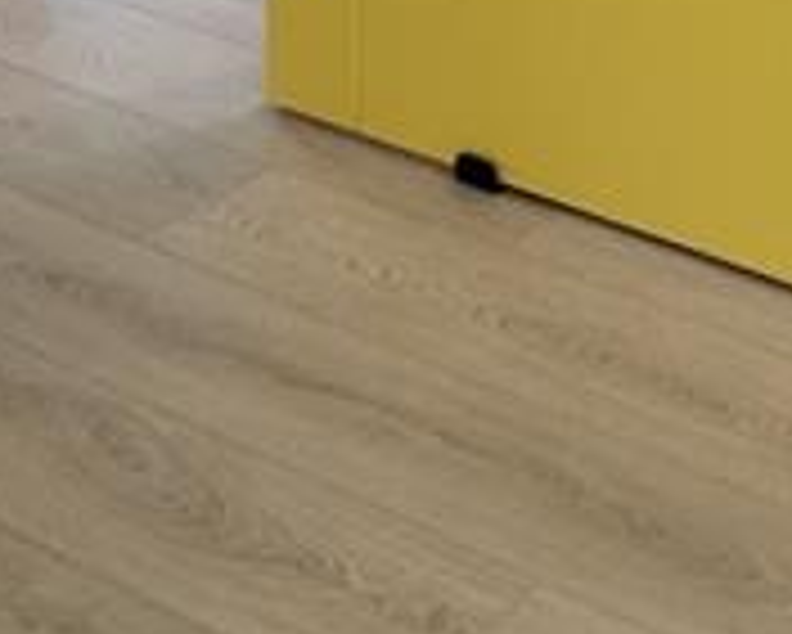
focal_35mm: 98
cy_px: -859
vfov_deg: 12.5
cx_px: 1197
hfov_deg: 17.5
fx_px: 2298
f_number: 1.8
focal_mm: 5.4
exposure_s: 1/120
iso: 400
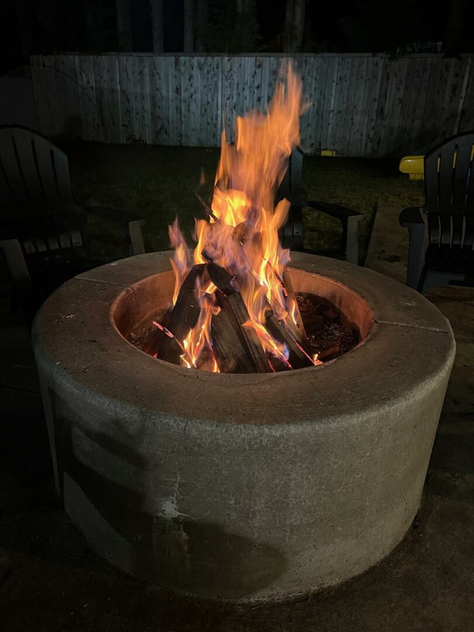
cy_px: 316
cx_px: 237
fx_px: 475
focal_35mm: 26
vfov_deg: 67.3
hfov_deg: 53.1
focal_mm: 5.7
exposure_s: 1/30
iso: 640
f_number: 1.5
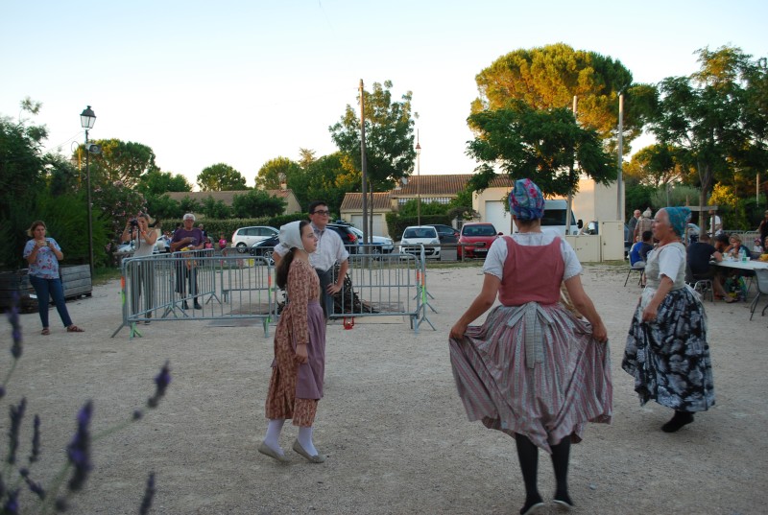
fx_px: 641
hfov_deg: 61.8
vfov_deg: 43.8
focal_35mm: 30
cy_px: 258
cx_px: 384
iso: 200
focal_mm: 20
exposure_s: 1/80
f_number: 4.5
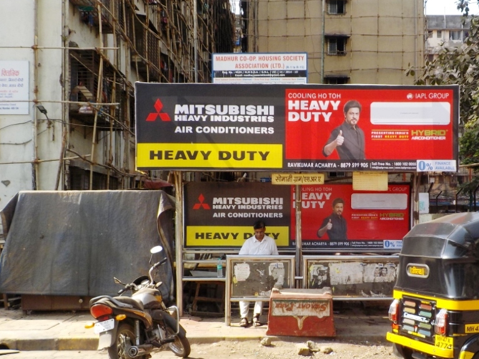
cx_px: 309
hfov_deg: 46.2
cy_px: 201
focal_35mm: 40
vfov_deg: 35.9
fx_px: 554
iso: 125
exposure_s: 1/400
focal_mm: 4.1
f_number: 3.3
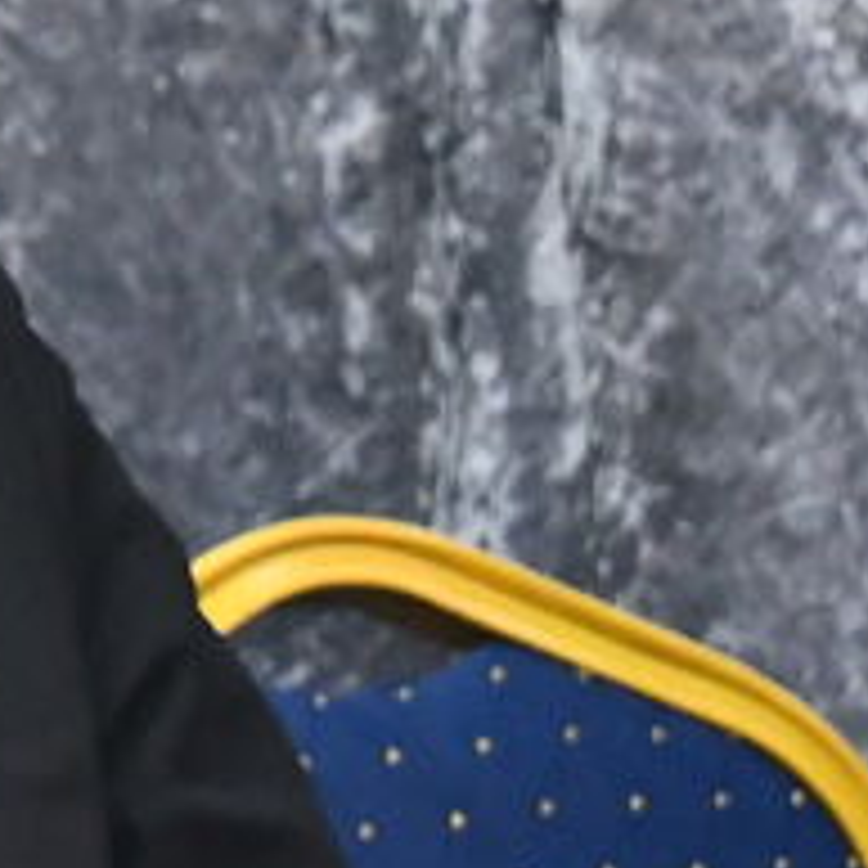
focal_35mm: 358
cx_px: -445
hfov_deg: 4.9
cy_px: -474
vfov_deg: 4.9
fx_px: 10156
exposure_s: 1/125
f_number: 6.3
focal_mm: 58
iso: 2500
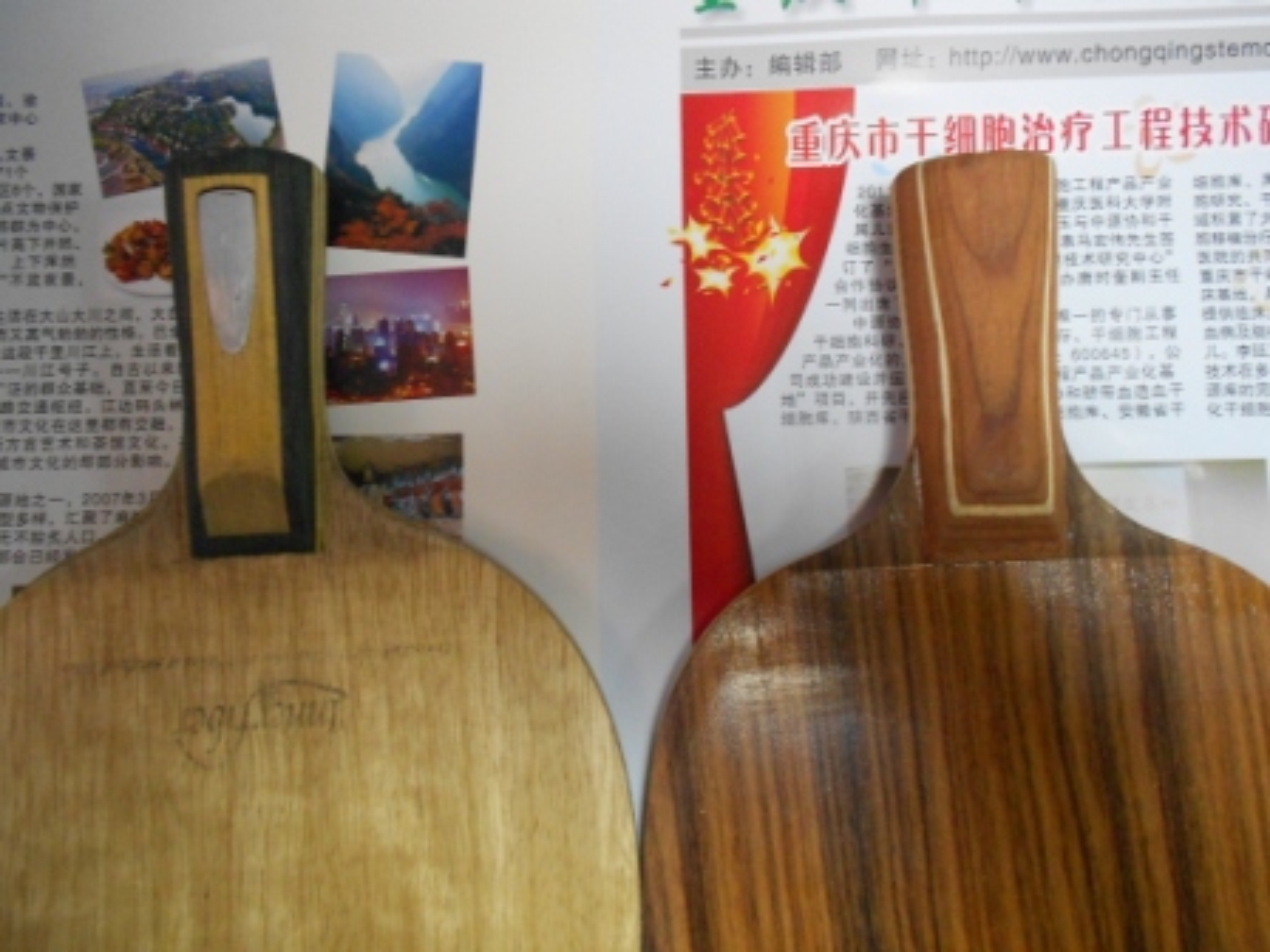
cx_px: 635
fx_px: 954
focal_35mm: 26
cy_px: 476
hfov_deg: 67.3
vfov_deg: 53.1
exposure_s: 1/30
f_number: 3.2
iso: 400
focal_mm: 4.6
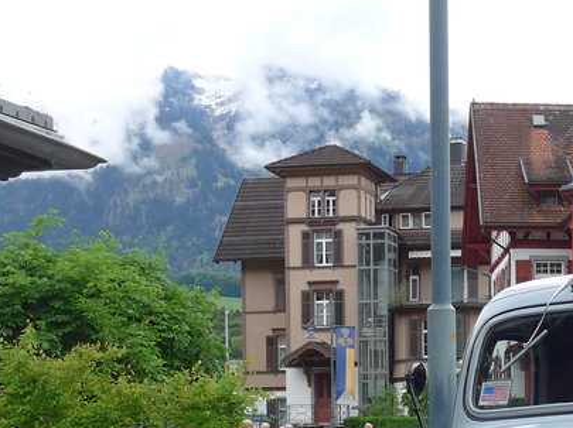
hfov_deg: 22.2
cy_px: 555
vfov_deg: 16.2
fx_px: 1422
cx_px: 529
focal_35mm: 86
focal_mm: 6
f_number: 2.8
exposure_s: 1/500
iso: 80
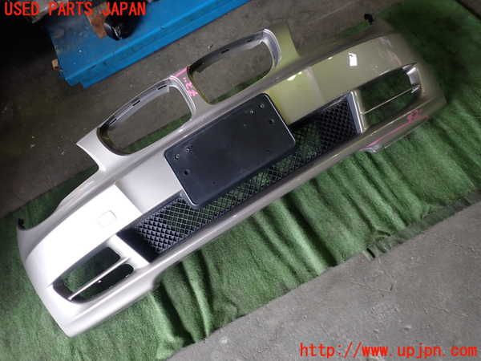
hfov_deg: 60.0
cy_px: 180
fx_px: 417
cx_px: 240
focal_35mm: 30
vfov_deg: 46.8
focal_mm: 5.4
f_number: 2.3
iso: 200
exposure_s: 1/50
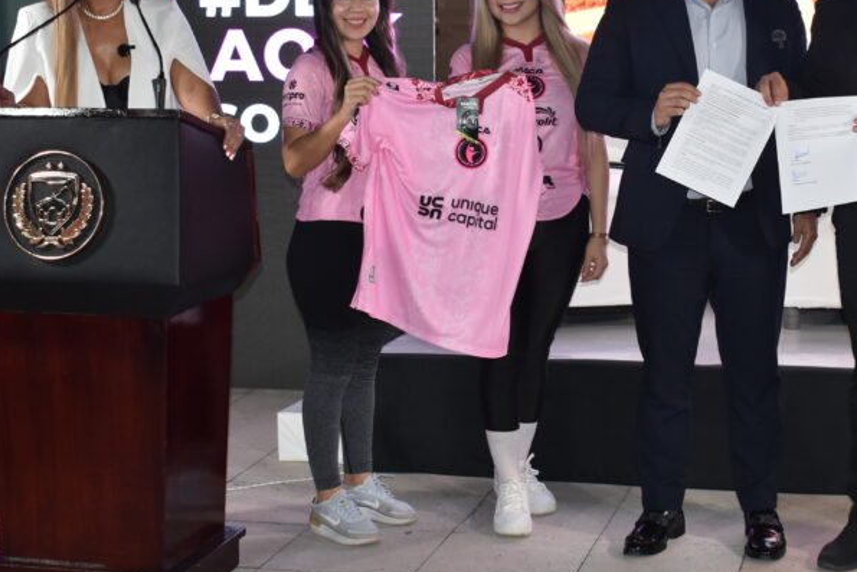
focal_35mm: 75
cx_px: 569
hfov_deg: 26.9
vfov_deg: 18.2
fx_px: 1782
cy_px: 172
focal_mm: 29
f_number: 4.5
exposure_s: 1/80
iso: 800
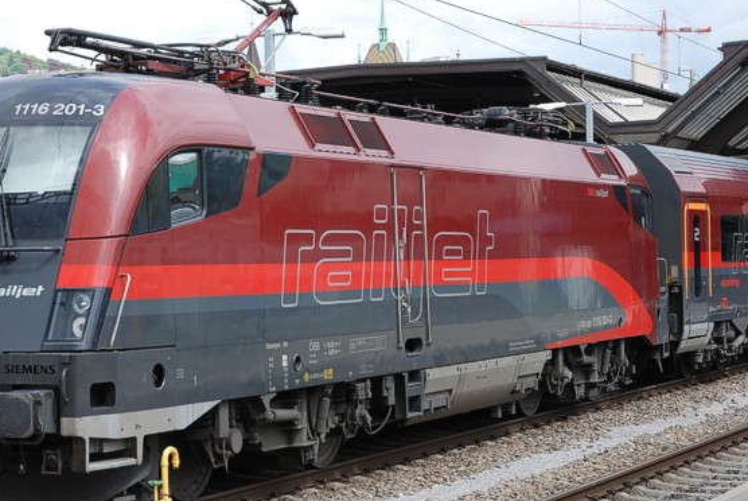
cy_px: 246
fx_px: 1976
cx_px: 213
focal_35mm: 95
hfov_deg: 21.3
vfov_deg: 14.4
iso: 200
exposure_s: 1/500
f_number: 4.5
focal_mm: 44
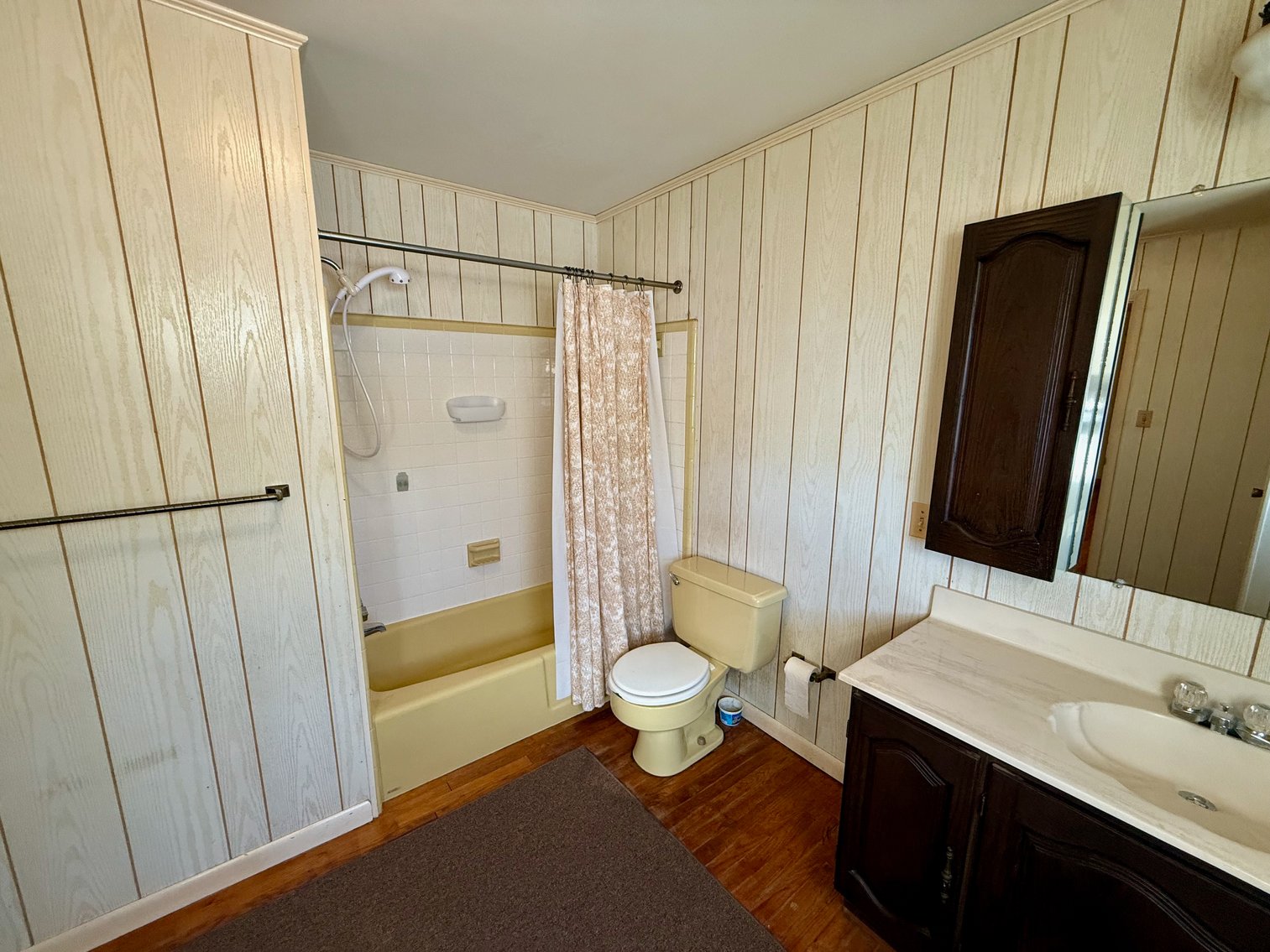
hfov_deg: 102.1
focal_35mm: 14
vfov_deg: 85.7
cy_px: 476
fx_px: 514
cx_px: 635
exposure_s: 1/60
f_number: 2.2
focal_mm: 2.22
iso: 200
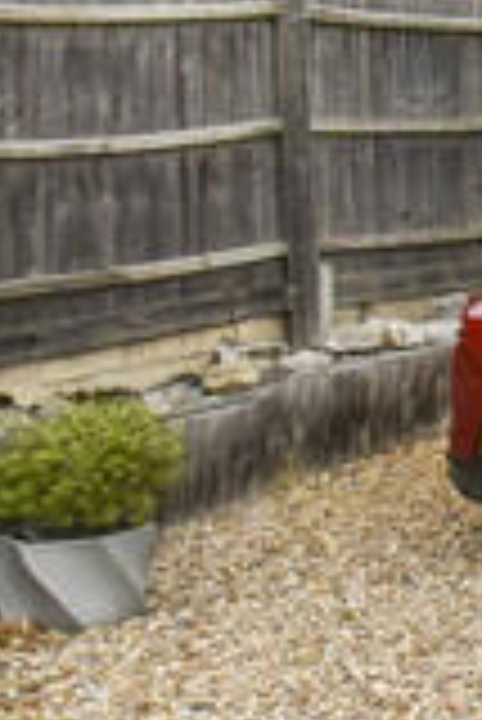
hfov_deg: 9.7
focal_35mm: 96
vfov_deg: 20.1
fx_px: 1924
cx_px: 1586
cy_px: -97
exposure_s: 1/250
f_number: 8
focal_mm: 10
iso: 200
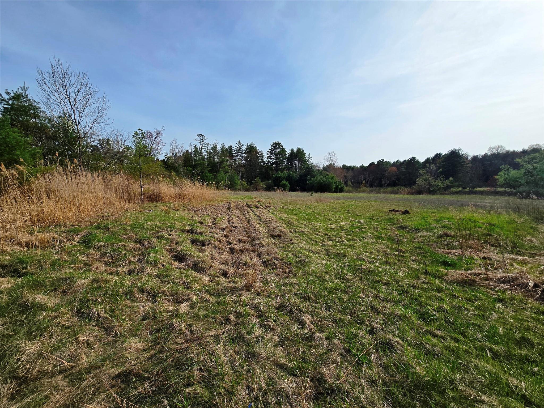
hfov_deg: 106.2
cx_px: 272
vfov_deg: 89.9
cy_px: 204
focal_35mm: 13
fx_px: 204
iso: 50
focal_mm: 2.2
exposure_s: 1/2866
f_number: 2.2
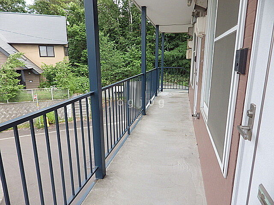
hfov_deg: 76.4
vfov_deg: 61.1
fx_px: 174
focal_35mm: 22
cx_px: 137
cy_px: 102
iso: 100
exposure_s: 1/320
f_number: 3.1
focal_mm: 4
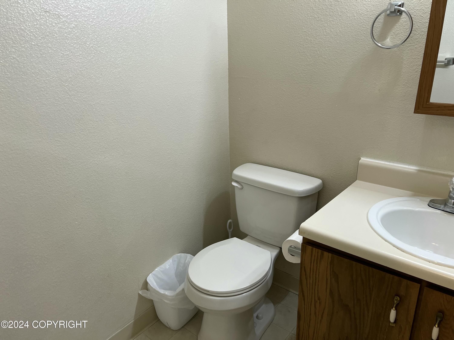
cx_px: 227
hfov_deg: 67.3
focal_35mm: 26
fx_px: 341
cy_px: 170
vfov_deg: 53.1
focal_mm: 5.7
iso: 125
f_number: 1.5
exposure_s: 1/120
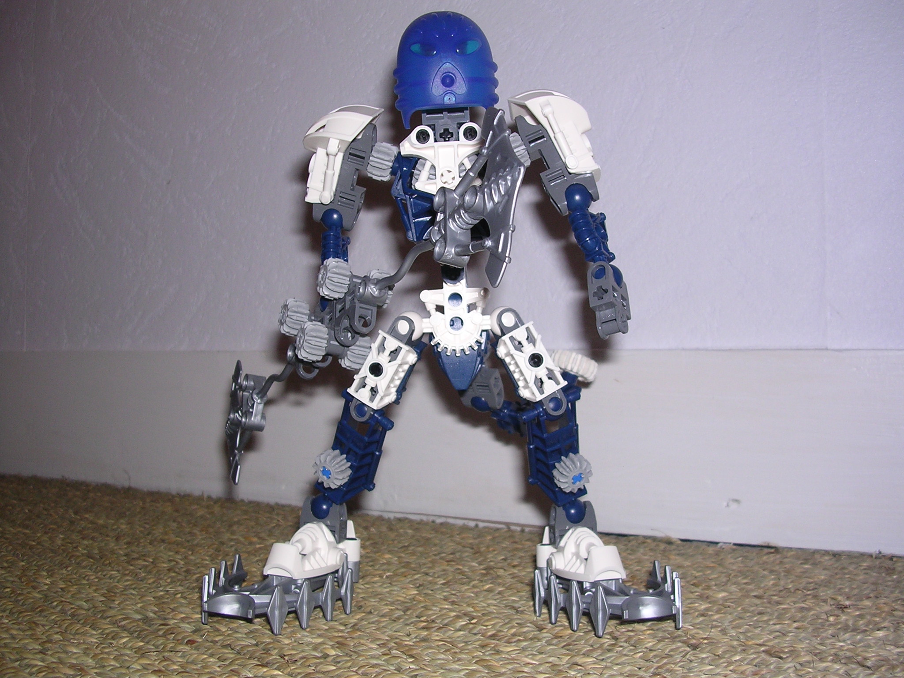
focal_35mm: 38
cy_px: 339
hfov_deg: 49.0
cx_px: 452
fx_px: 992
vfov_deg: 37.7
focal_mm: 5.8
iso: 100
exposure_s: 1/60.1
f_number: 2.8
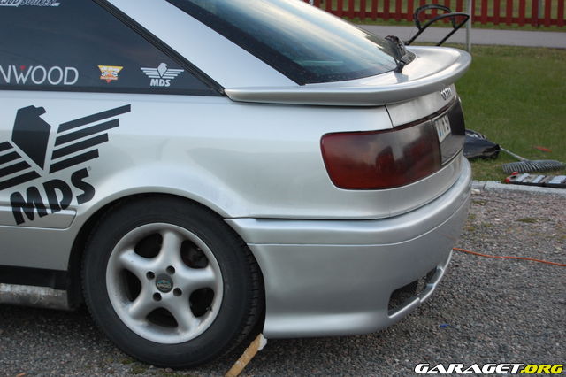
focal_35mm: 82
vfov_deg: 16.5
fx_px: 1296
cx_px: 283
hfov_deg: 24.6
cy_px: 188
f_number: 5.6
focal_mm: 55
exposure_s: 1/80
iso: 400
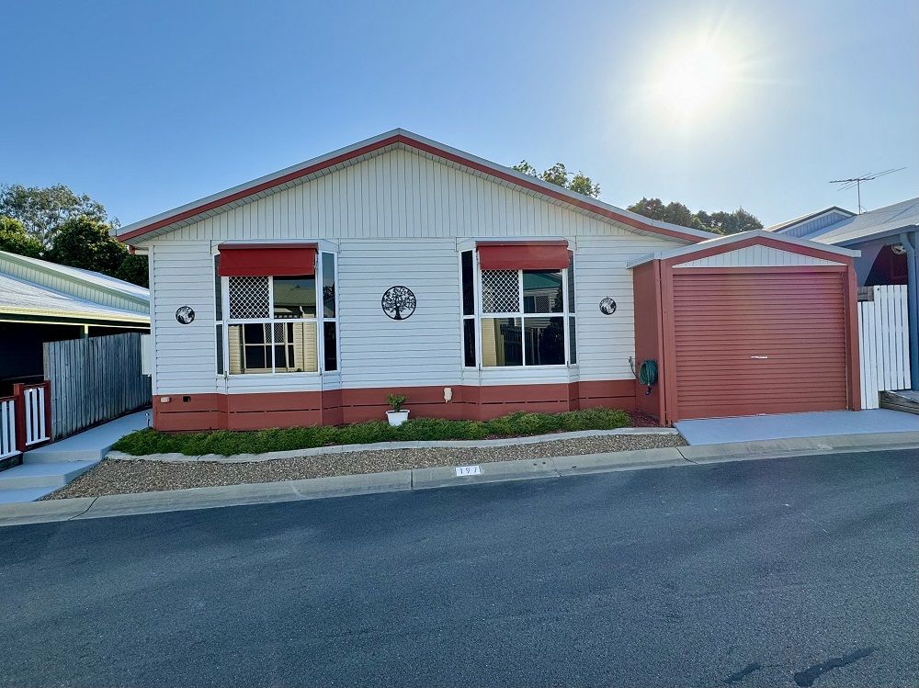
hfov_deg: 102.1
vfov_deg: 85.6
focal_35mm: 14
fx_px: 371
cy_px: 344
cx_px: 460
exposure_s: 1/831
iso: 40
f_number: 2.2
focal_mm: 2.22
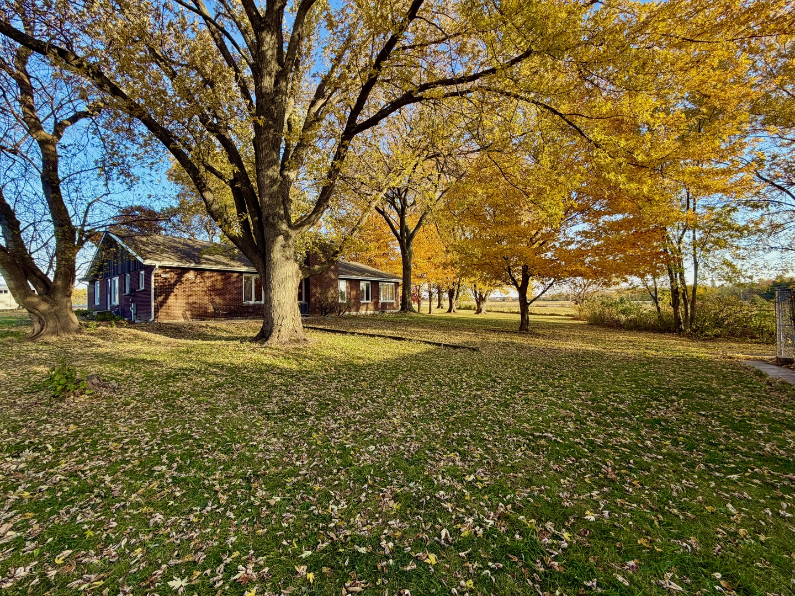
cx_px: 398
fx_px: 322
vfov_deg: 85.7
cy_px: 298
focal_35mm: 14
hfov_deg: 102.1
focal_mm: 2.22
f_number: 2.2
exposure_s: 1/196
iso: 40
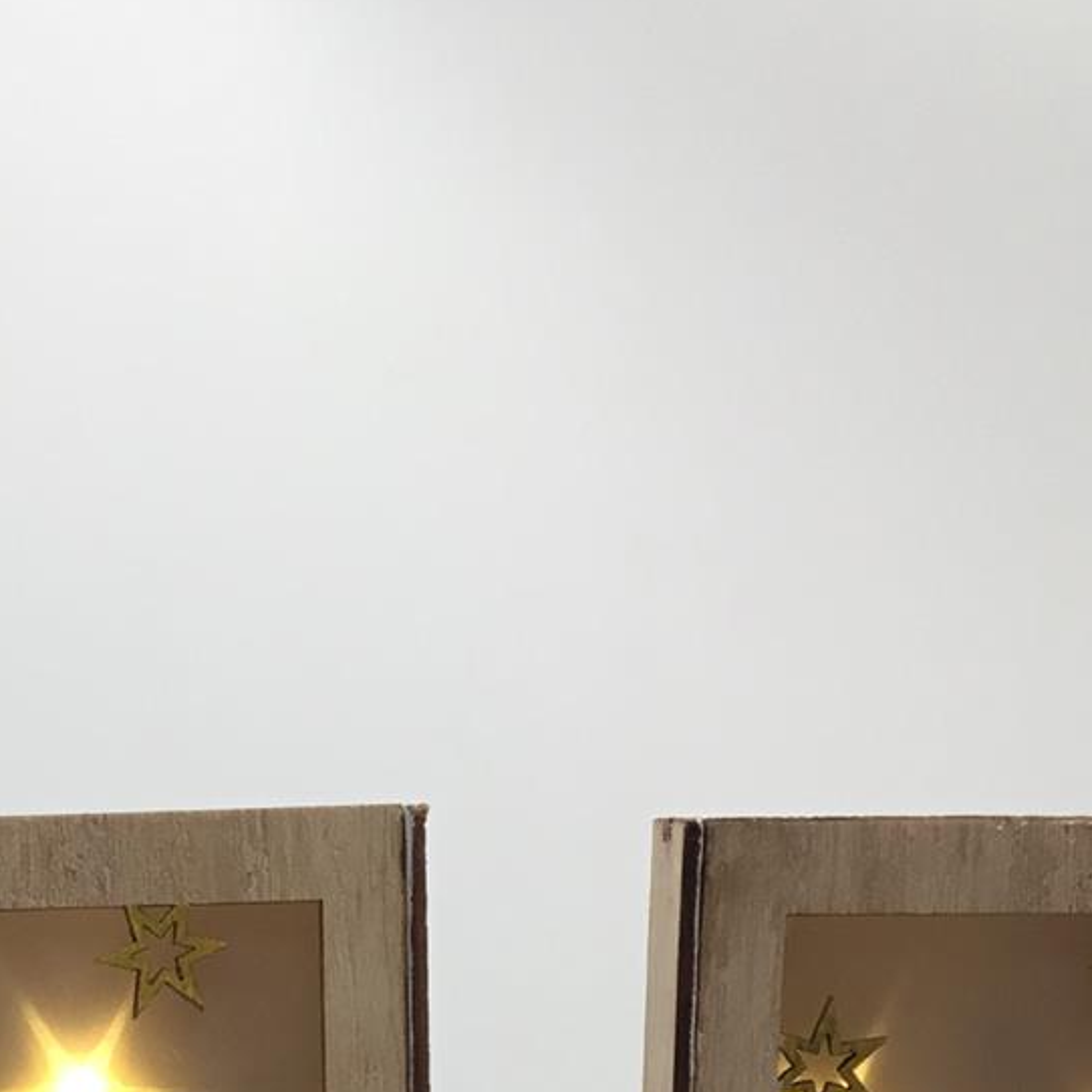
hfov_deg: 17.3
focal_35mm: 99
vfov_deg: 16.5
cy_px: 1443
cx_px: 73
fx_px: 3533
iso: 25
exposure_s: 1/100
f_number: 2.4
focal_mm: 3.3
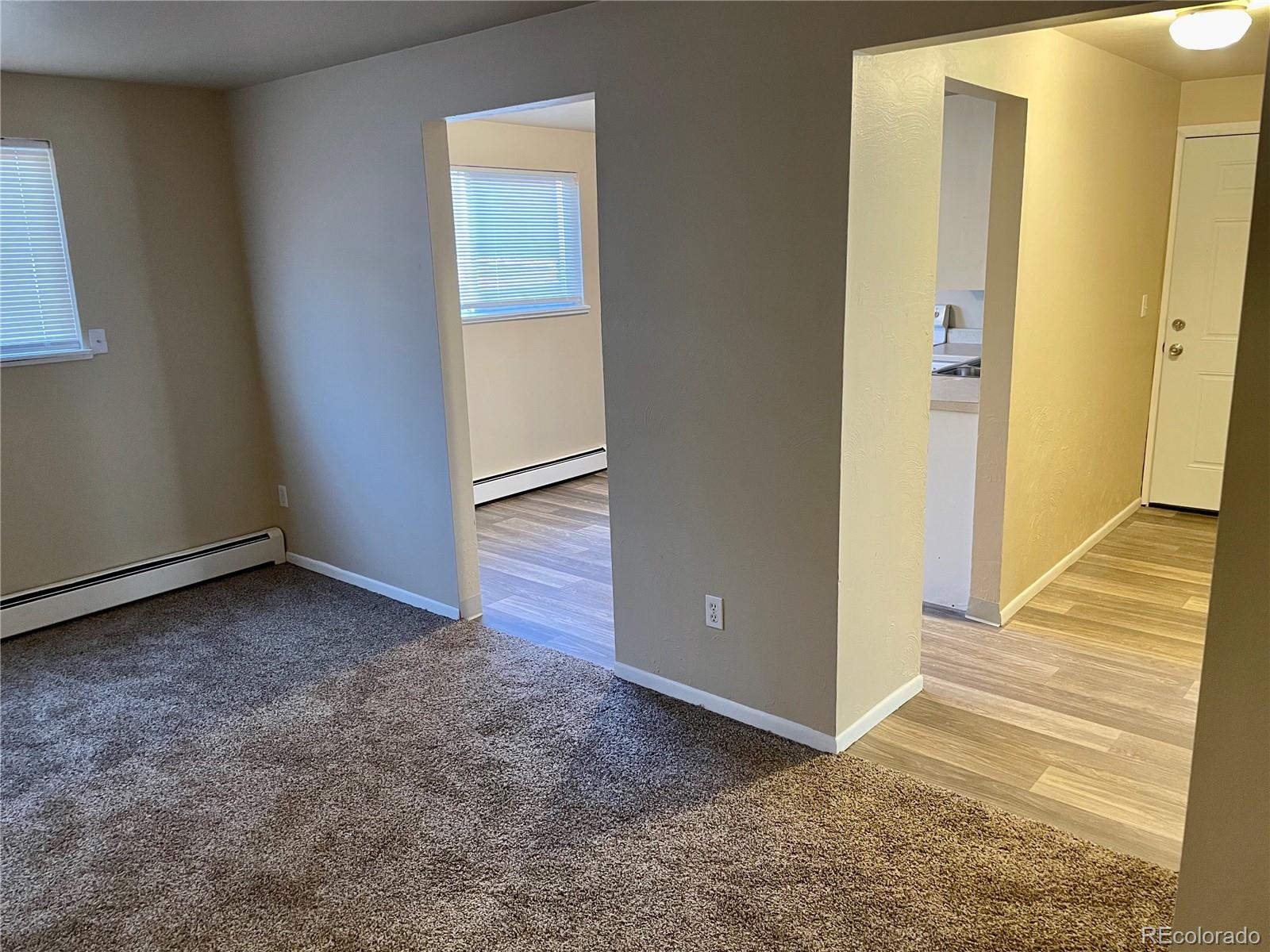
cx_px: 635
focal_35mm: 26
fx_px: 954
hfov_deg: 67.3
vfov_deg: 53.1
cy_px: 476
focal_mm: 4.2
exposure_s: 1/60
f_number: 1.6
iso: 400
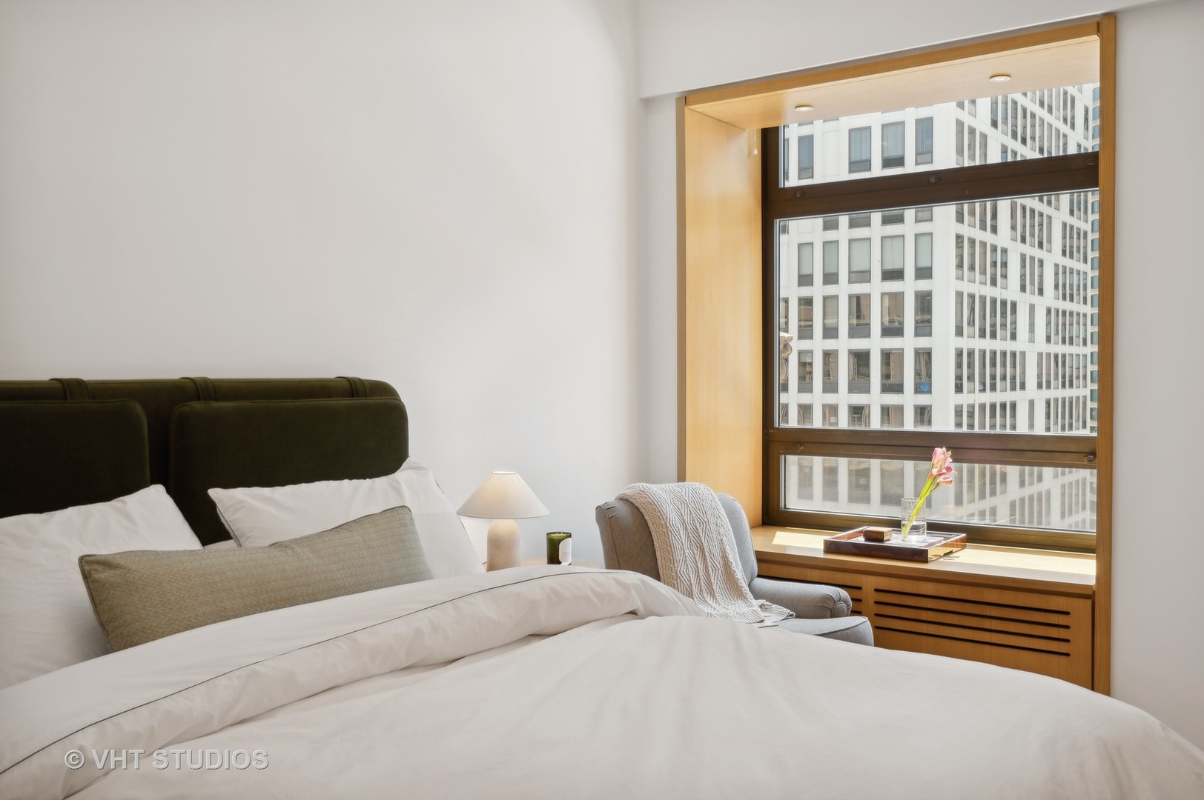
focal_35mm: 30
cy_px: 400
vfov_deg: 43.5
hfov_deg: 62.0
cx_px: 602
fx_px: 1002
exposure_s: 1/20
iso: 100
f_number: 10
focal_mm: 30
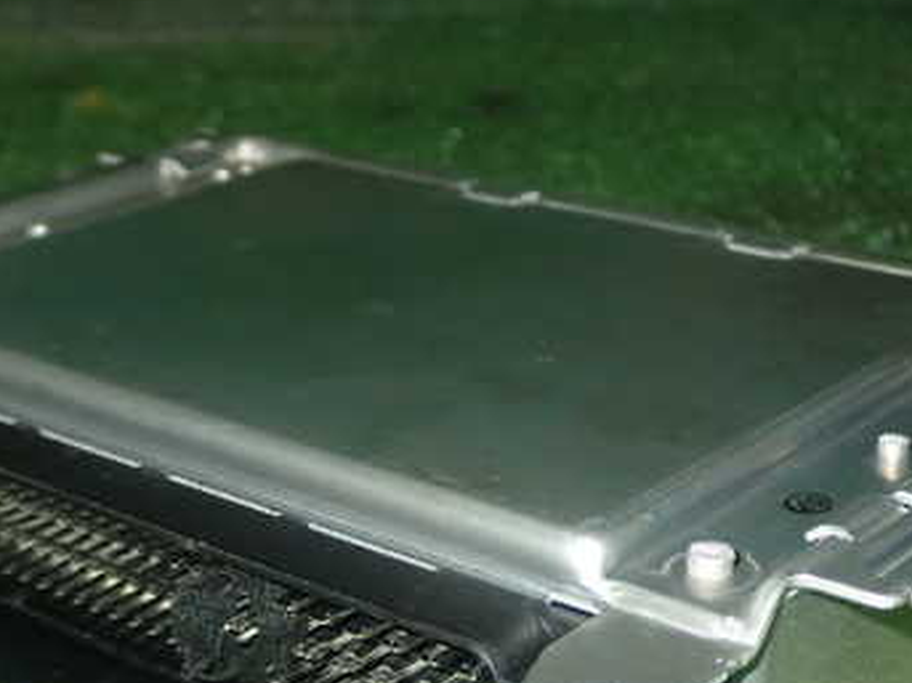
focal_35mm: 77
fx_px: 2028
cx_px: 404
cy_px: 513
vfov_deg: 19.0
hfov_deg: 25.3
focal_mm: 7.84
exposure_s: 1/40
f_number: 9
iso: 640
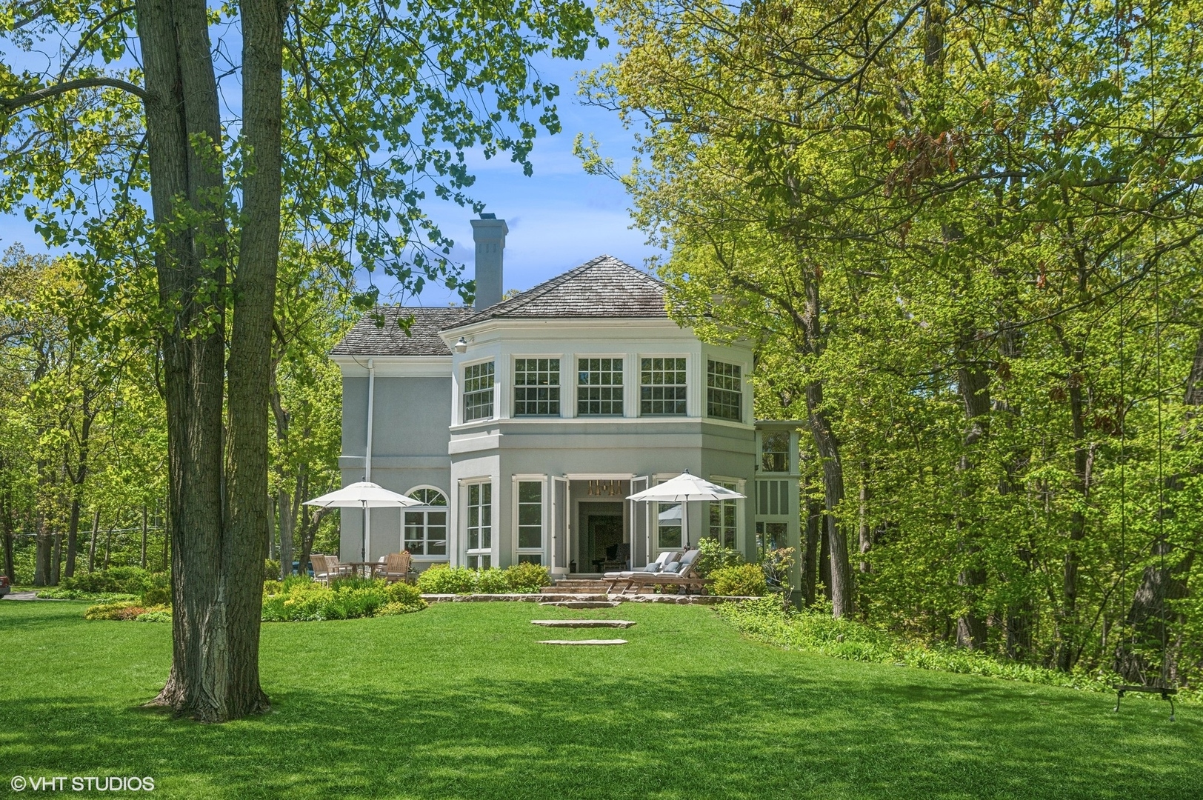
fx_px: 1336
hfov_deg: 48.5
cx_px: 602
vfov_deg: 33.3
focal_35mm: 40
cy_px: 400
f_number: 8
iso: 200
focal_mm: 40
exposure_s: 1/500
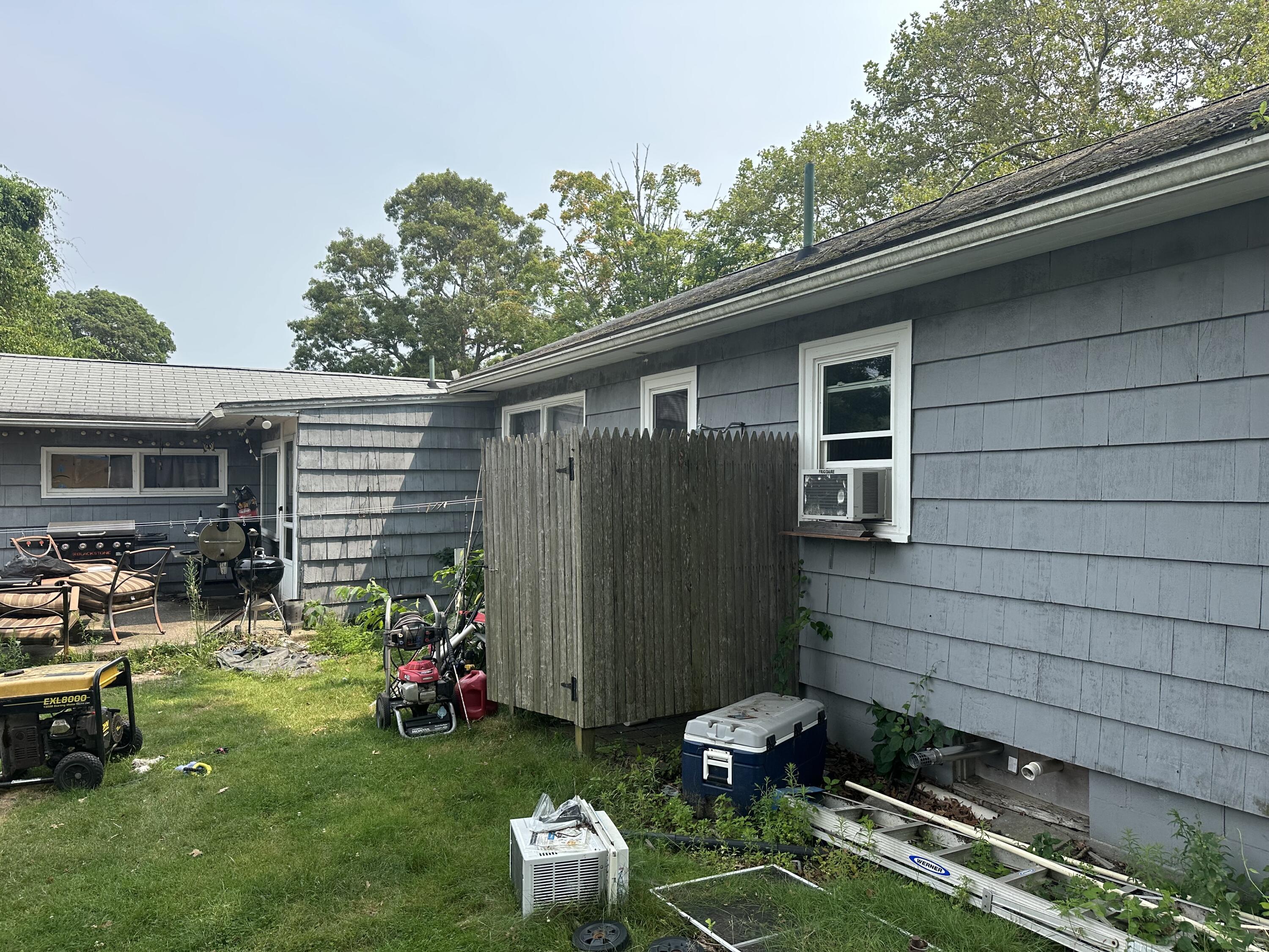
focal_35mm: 24
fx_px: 880
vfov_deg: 56.8
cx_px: 634
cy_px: 476
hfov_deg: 71.6
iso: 80
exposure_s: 1/2591
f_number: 1.78
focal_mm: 6.86
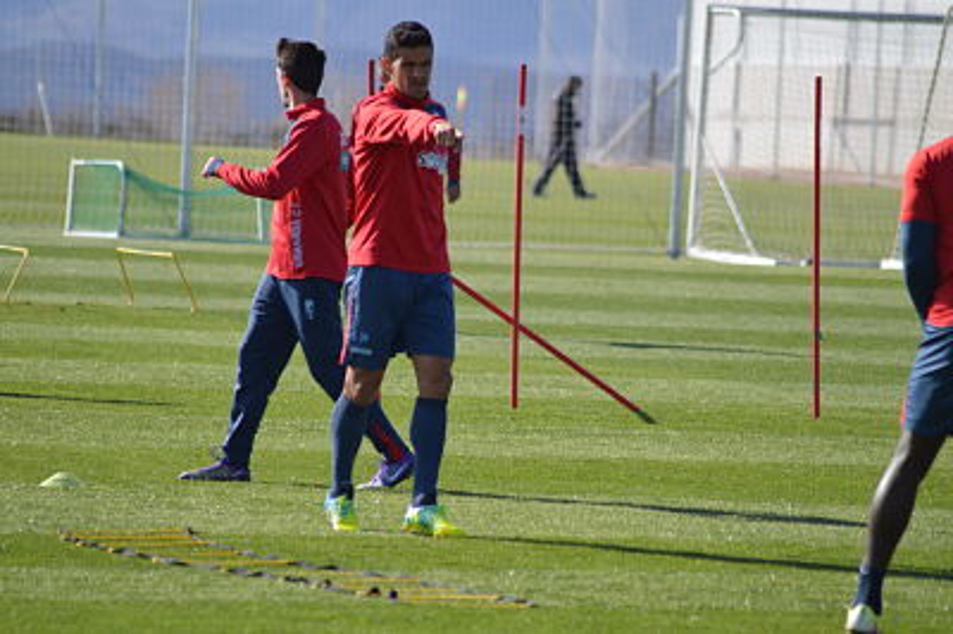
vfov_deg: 3.8
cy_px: 317
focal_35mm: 360
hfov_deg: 5.7
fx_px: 9522
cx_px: 476
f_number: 5.6
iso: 100
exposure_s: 1/400
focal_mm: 240
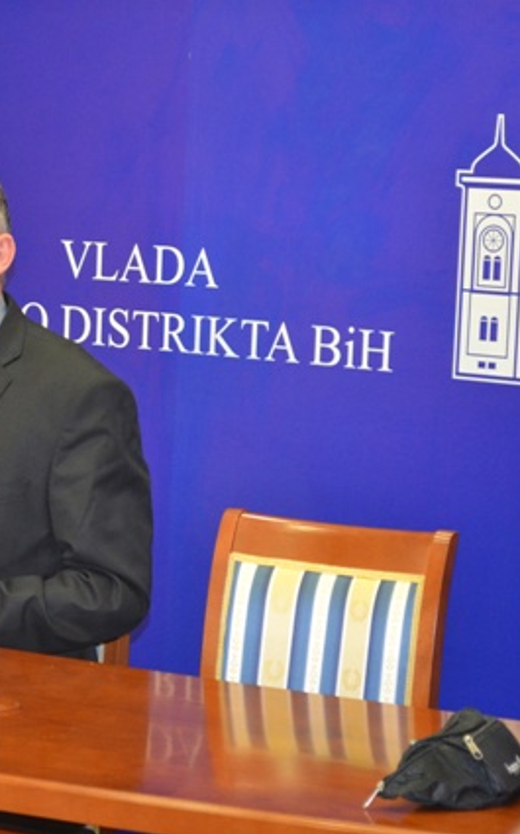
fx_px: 2879
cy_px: 417
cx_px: 35
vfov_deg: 16.5
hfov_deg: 10.3
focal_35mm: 127
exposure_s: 1/60
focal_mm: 55
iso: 2000
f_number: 5.6
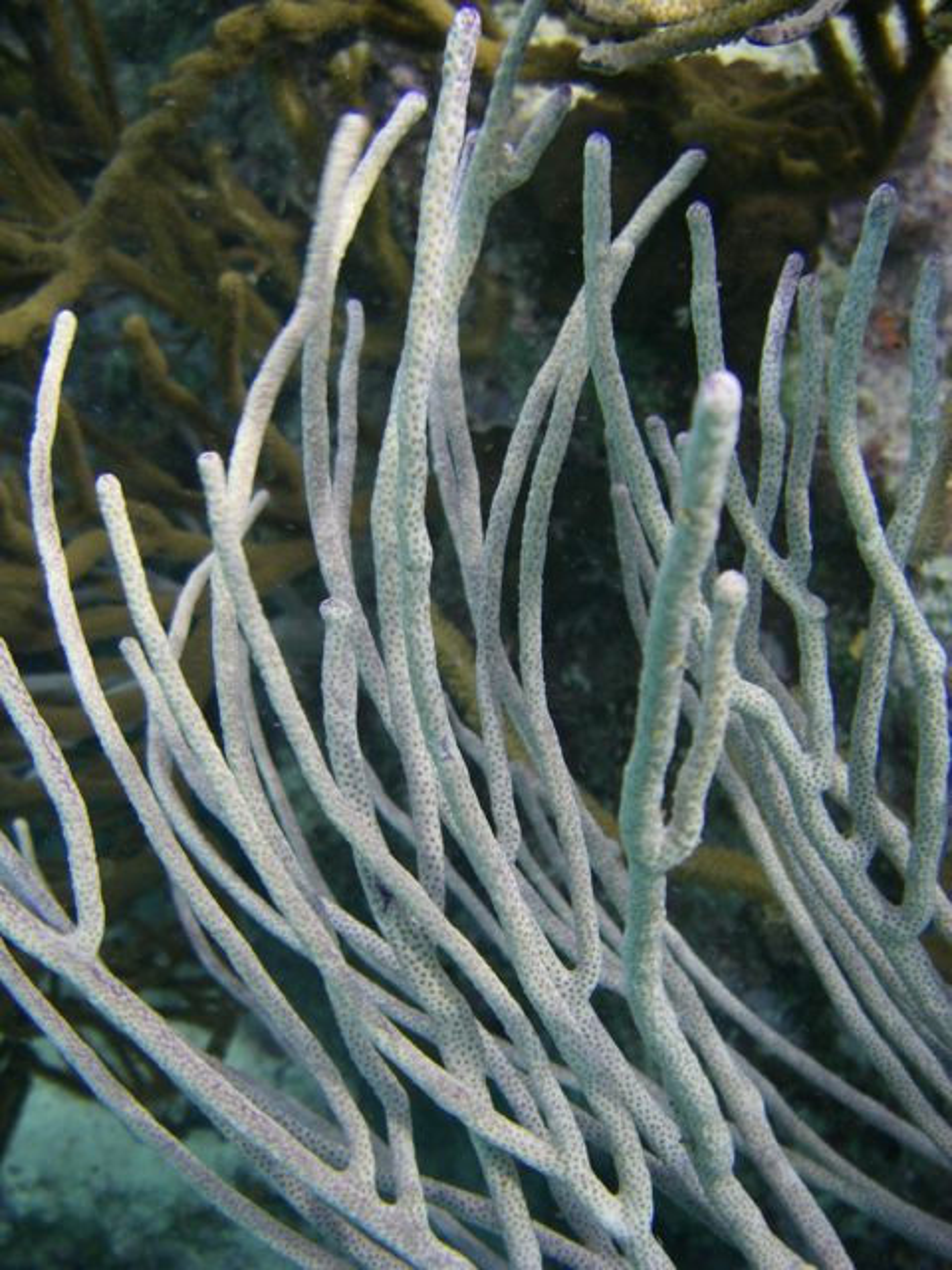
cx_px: 476
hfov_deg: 37.7
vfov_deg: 49.0
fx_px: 1393
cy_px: 635
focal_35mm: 38
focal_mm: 6.3
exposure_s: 1/100
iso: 64
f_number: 3.3
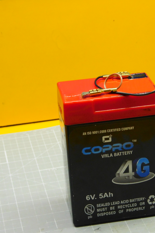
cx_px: 122
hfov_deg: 13.8
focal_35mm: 99
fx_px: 639
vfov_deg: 20.6
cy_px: 117
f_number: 4.3
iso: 400
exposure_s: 1/20
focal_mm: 12.6
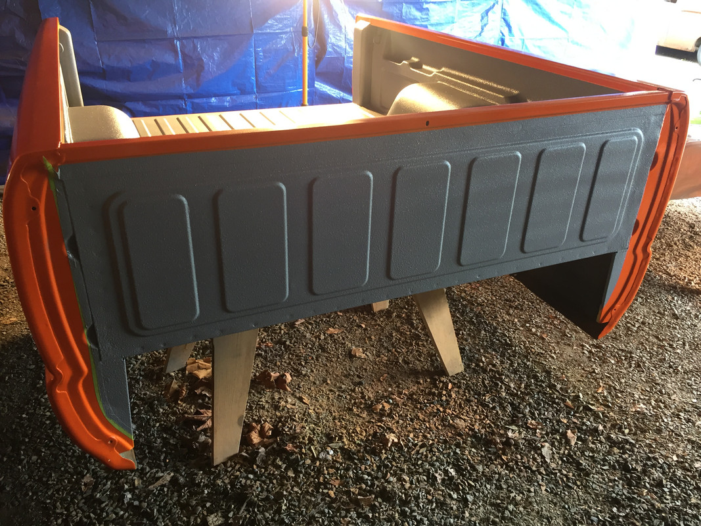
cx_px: 350
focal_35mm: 29
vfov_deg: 48.2
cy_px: 263
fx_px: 587
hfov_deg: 61.7
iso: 64
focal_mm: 4.15
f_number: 2.2
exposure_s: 1/30
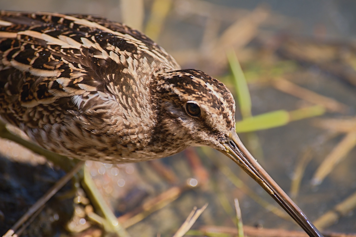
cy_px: 118
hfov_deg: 3.4
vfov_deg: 2.3
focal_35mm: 600
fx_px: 5934
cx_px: 178
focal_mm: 600
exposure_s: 1/640
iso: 640
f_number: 8
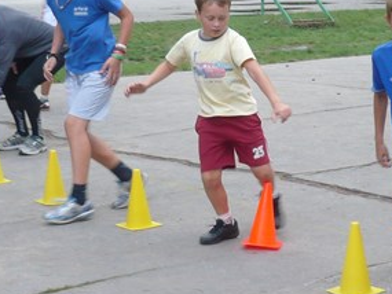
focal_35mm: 103
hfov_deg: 19.0
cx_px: 264
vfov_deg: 14.4
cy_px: 104
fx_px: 1167
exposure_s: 1/60
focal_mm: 6
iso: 100
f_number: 2.9
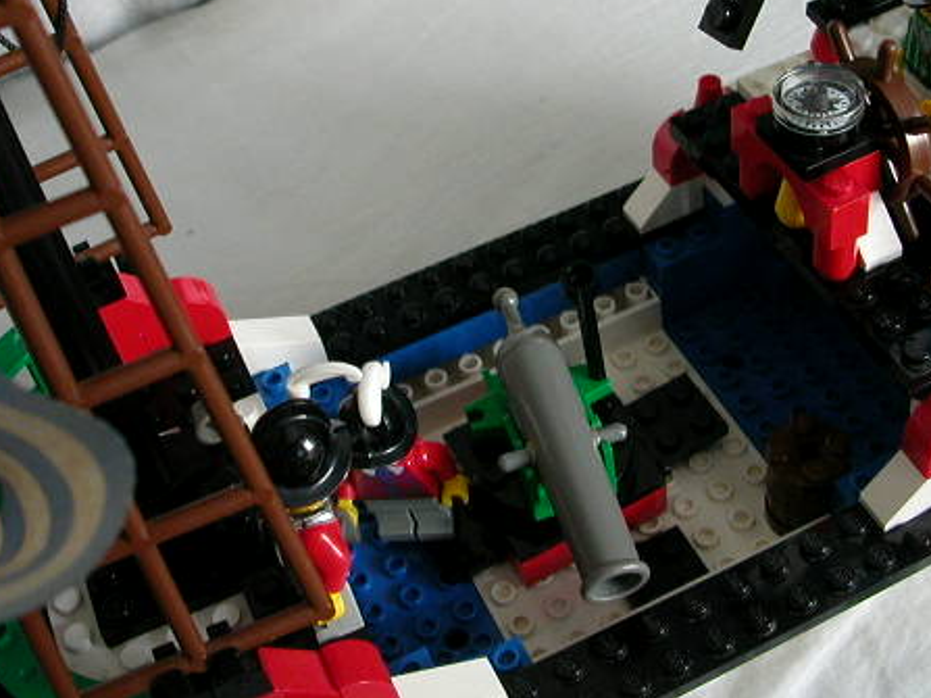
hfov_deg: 36.2
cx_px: 439
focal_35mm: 53
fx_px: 1425
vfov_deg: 27.3
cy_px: 233
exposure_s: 1/22.6
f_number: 2.7
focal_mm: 5.6
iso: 183
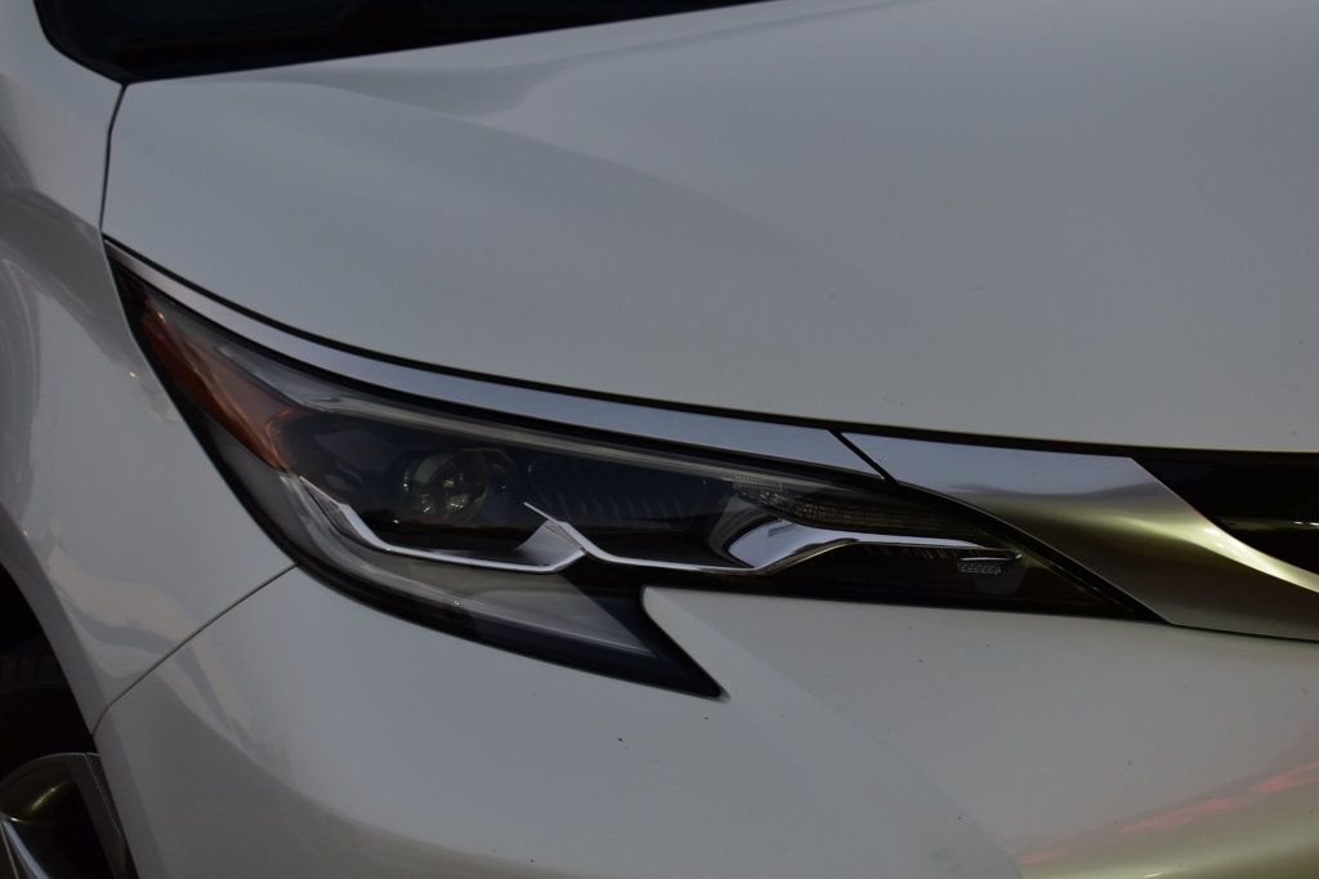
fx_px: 2088
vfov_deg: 23.8
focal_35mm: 57
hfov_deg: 35.1
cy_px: 440
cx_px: 660
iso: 640
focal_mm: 38
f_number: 6.3
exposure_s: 1/15
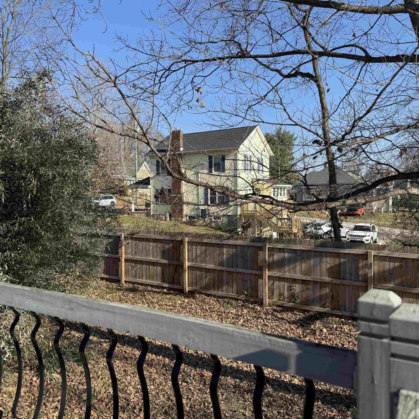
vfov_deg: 55.6
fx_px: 397
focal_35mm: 29
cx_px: 180
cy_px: 208
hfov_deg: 55.4
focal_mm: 6.76
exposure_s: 1/2611
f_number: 1.78
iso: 80
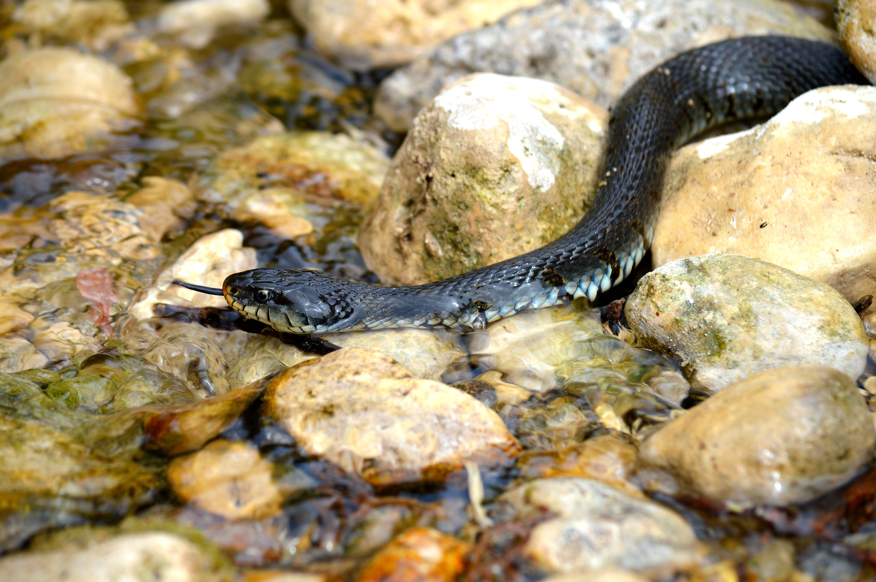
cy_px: 291
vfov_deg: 7.9
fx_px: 4230
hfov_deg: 11.8
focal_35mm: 174
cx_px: 438
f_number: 7.1
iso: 100
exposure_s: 1/200
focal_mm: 116
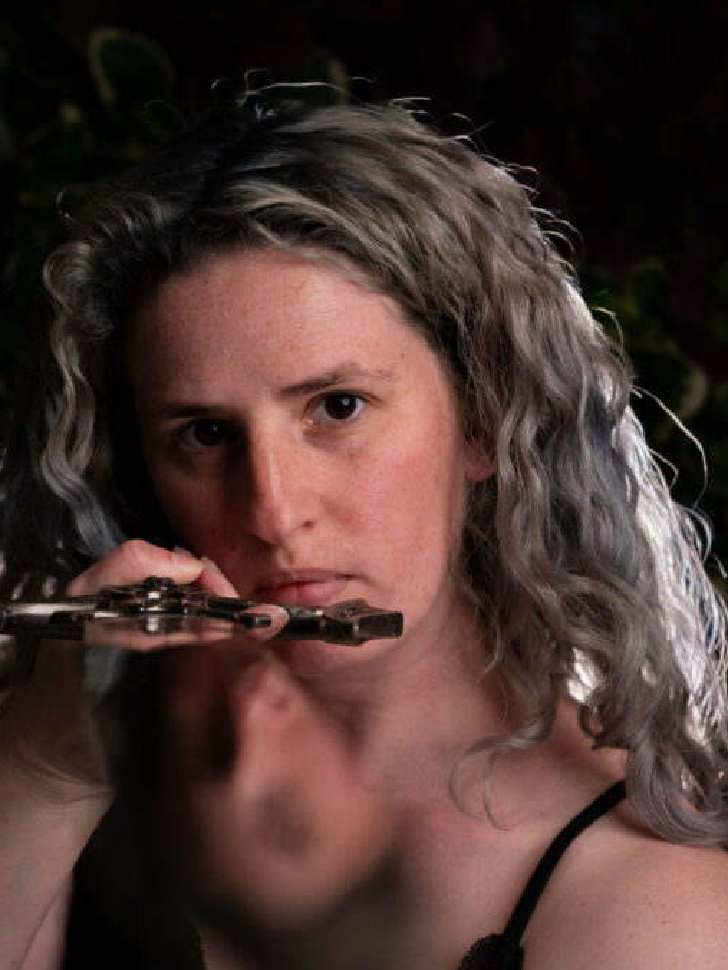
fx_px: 2860
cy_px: 487
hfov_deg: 14.5
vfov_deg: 19.3
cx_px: 370
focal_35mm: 102
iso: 800
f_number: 5.6
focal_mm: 70
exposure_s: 1/800
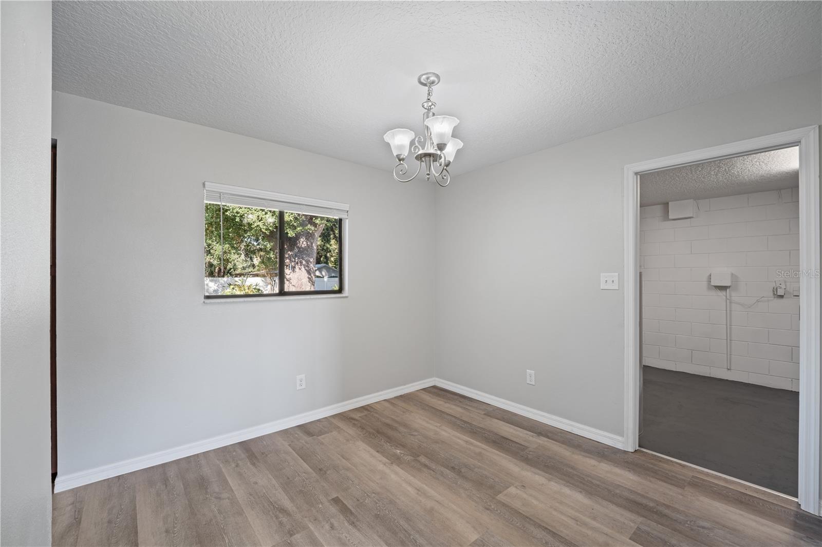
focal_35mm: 14
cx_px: 411
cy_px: 274
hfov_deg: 104.3
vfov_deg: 81.2
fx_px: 320
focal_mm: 14
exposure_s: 1
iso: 100
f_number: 9
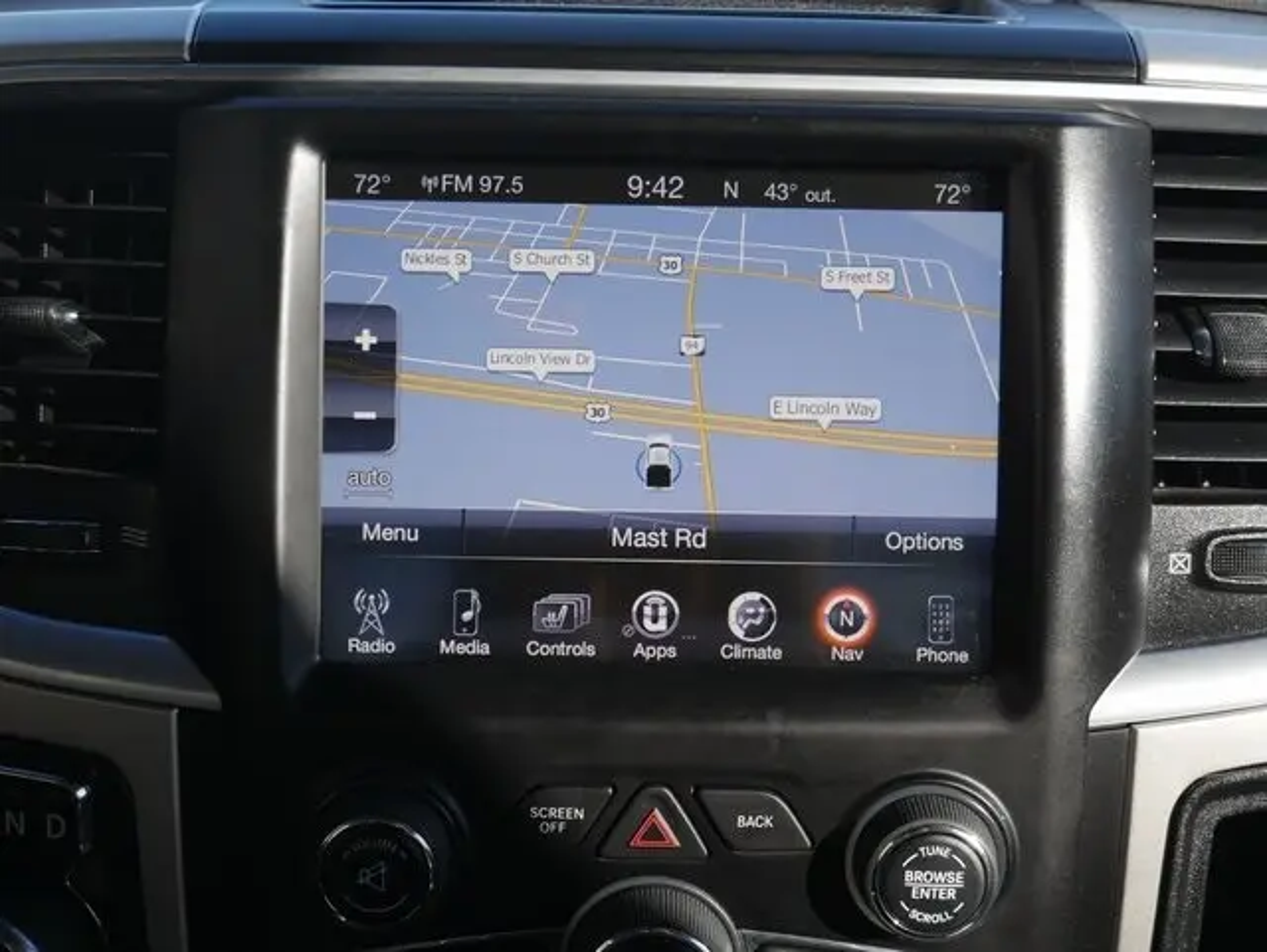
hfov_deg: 38.2
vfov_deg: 29.1
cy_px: 476
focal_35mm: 50
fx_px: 1831
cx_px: 634
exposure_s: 1/80
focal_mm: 25
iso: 200
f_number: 5.3
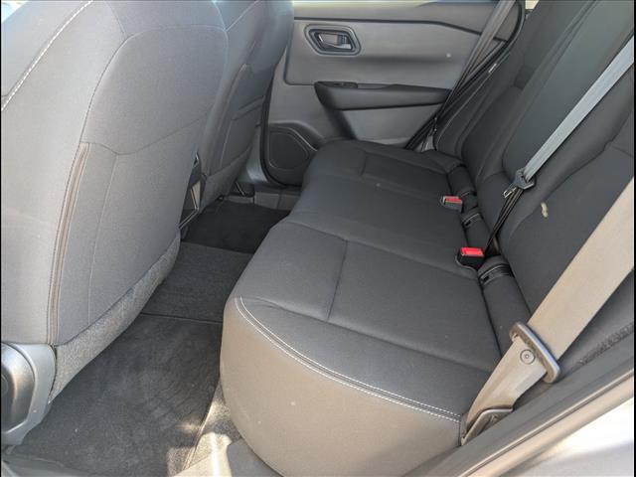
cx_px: 318
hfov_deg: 71.6
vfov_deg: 56.8
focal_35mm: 24
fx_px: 441
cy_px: 238
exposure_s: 1/370
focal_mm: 6.9
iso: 1098
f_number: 1.68
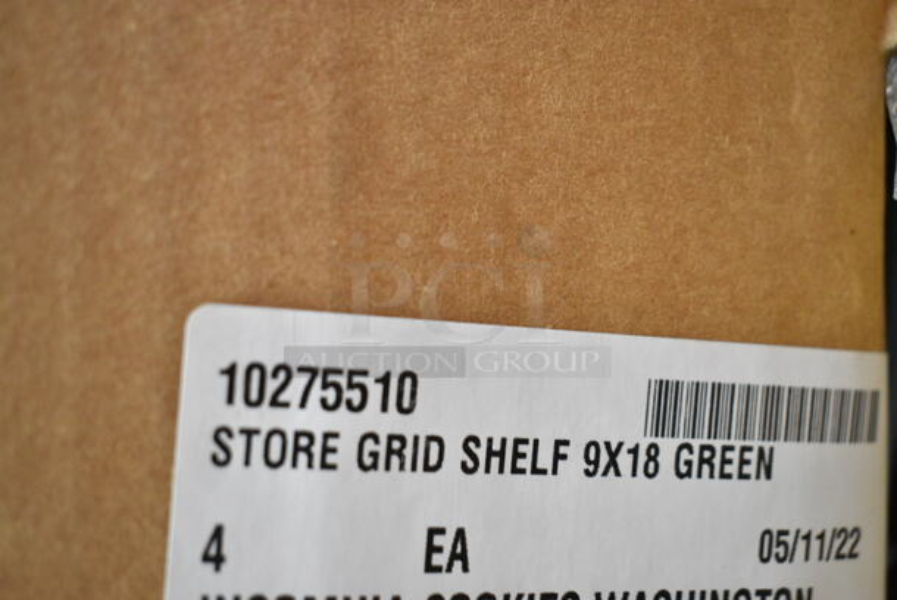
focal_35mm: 46
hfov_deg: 42.3
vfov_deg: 29.0
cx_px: 448
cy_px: 300
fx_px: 1160
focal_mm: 31
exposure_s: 1/50
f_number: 4.2
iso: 2500
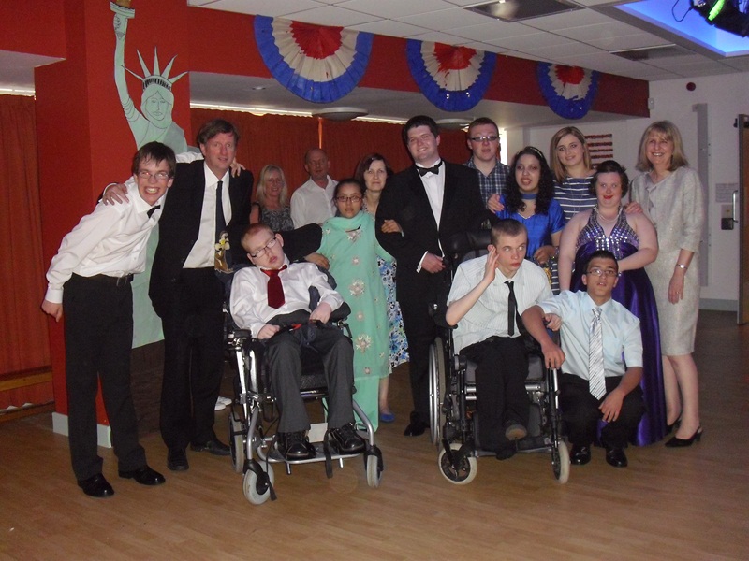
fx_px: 822
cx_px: 374
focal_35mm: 38
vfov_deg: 37.7
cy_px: 280
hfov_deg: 49.0
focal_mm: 6.2
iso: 400
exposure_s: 1/60
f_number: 2.8
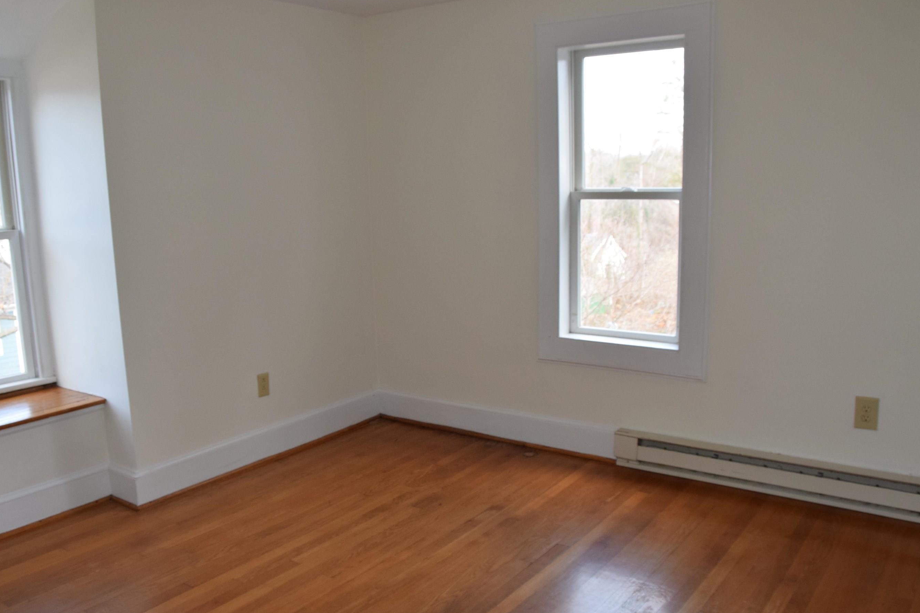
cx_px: 449
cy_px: 321
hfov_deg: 60.3
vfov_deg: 42.3
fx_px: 792
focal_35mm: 31
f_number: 5.6
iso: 800
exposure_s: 1/125
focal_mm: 18
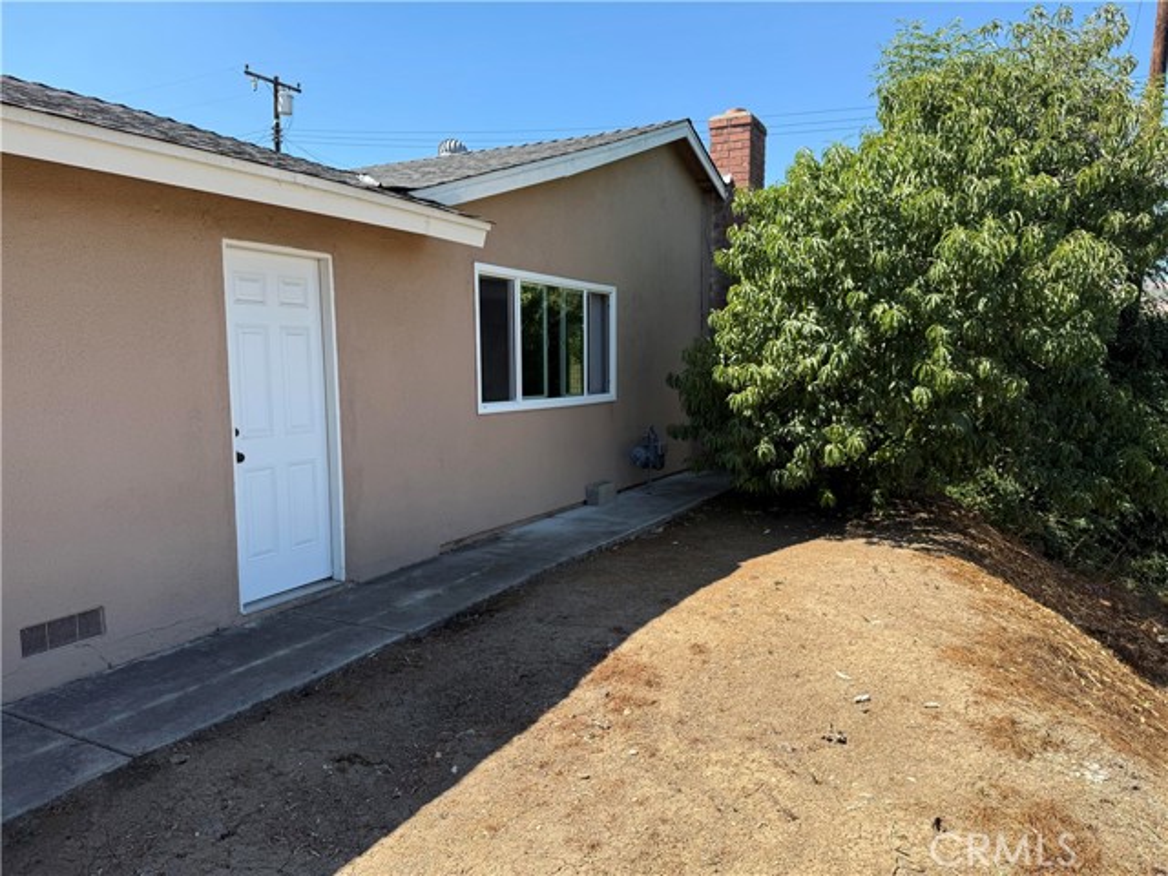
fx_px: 810
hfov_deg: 71.6
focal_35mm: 24
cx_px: 584
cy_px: 438
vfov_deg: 56.8
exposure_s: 1/1949
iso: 80
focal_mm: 6.76
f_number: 1.78
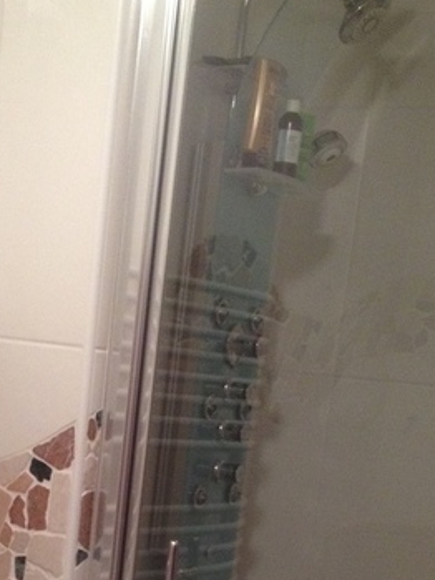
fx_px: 1289
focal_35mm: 77
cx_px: 134
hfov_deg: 19.1
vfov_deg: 24.1
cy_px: 592
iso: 250
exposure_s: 1/20
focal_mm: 4.28
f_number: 2.4
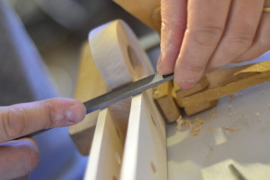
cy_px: 90
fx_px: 562
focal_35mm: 75
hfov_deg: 27.0
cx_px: 135
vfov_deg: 18.2
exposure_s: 1/125
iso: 560
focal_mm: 50
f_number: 2.2
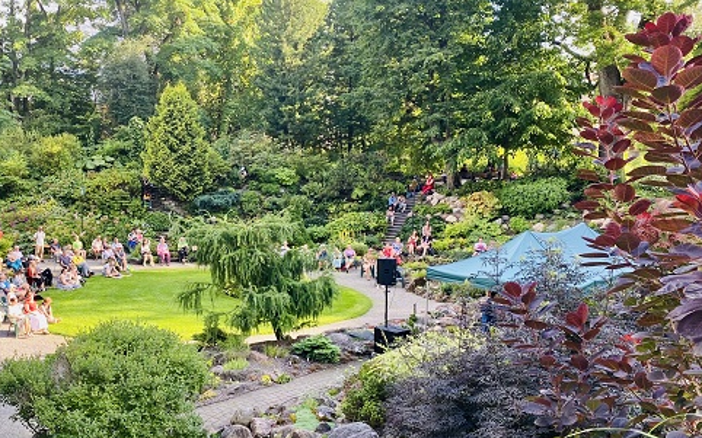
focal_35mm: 40
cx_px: 223
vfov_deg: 32.0
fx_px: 765
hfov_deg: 48.3
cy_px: 219
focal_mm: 4.25
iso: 32
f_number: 1.8
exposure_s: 1/122
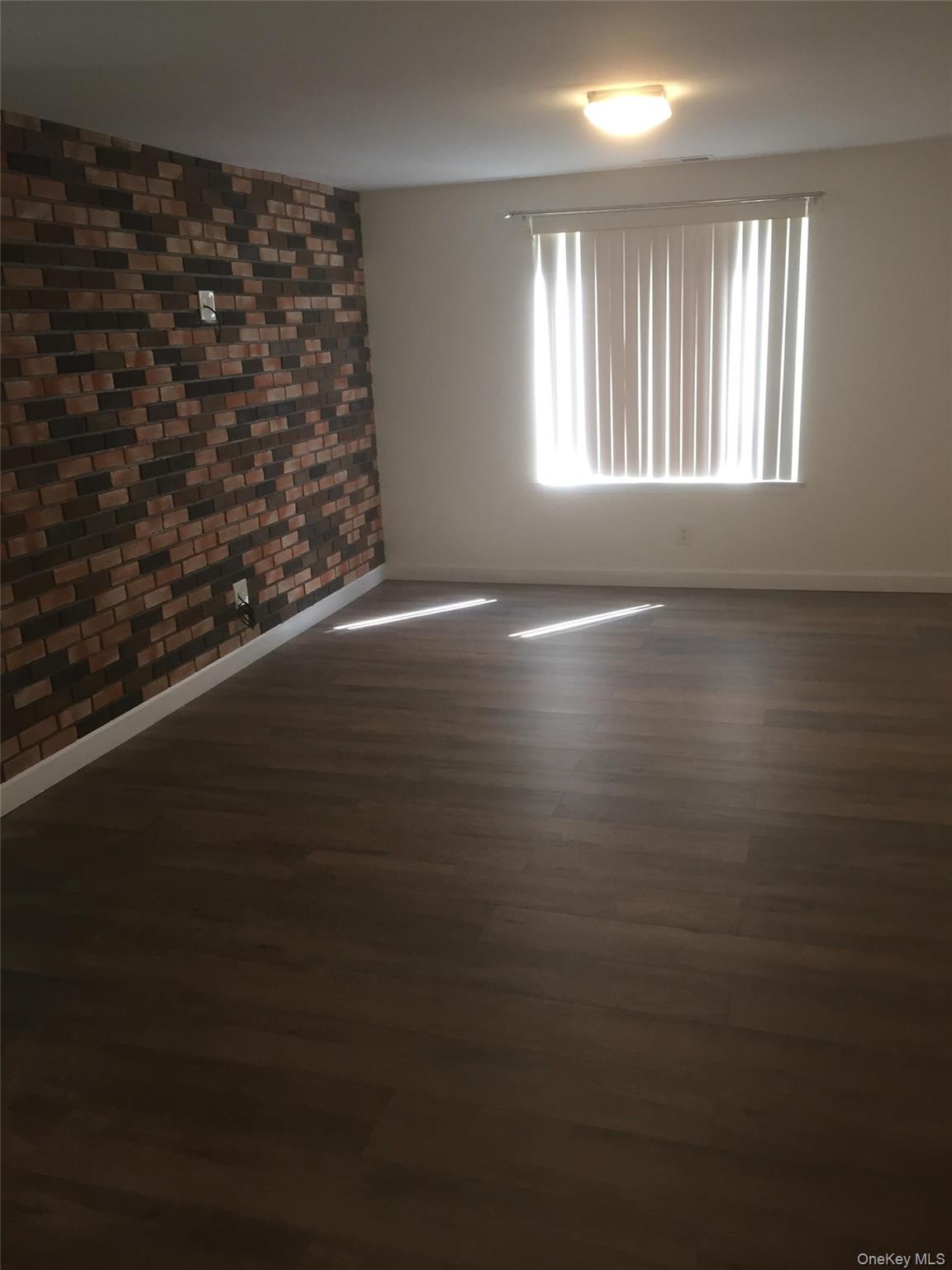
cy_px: 635
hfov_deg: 48.2
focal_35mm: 29
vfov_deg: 61.7
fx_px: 1063
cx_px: 476
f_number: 2.2
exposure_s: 1/30
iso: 80
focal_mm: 4.15
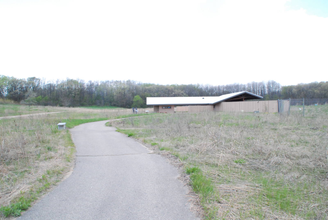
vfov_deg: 48.0
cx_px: 164
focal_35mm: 27
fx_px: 246
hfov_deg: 67.3
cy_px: 110
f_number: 11
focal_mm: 18
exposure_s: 1/500
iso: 1600
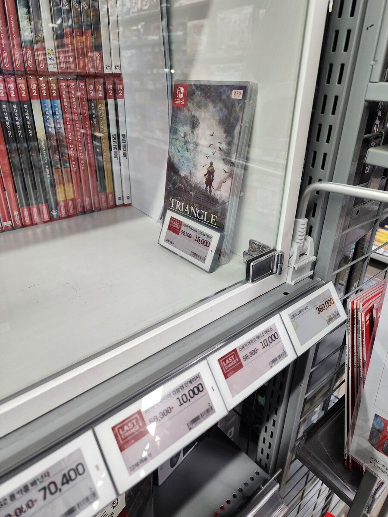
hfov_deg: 58.9
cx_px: 194
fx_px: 344
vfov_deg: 73.9
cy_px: 258
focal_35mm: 23
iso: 250
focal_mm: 6.4
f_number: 1.8
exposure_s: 1/120
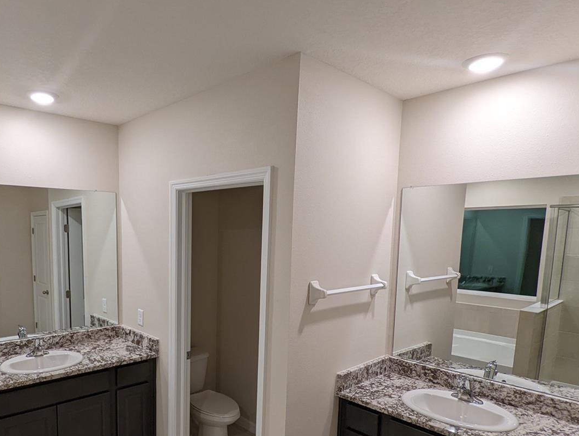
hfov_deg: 70.4
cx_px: 218
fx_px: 402
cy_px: 272
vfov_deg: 56.2
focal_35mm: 24
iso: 69
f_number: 2.2
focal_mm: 2.35
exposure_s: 1/30
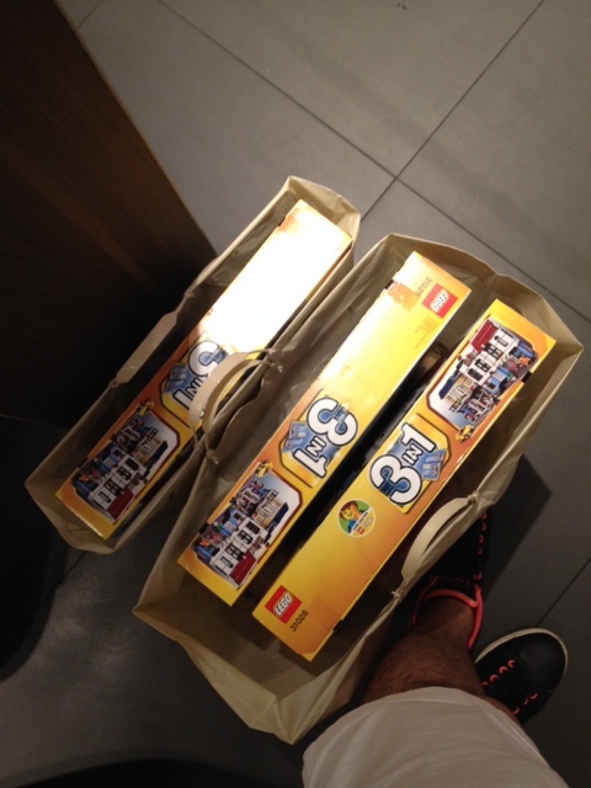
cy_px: 394
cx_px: 296
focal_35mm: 35
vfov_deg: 52.6
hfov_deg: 40.7
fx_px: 797
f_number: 2.4
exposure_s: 1/20
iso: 160
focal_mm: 4.28
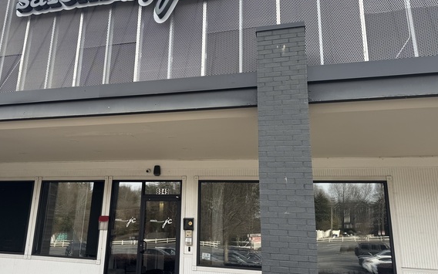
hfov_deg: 59.2
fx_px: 382
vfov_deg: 39.4
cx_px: 176
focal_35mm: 32
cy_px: 123
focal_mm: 6.76
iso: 80
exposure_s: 1/664
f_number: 1.78
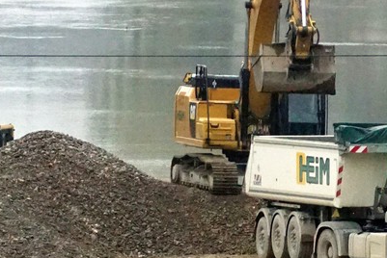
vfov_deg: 3.3
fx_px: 4507
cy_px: 87
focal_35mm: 419
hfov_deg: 4.9
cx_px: 194
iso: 2000
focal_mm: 140
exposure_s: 1/1000
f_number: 5.6
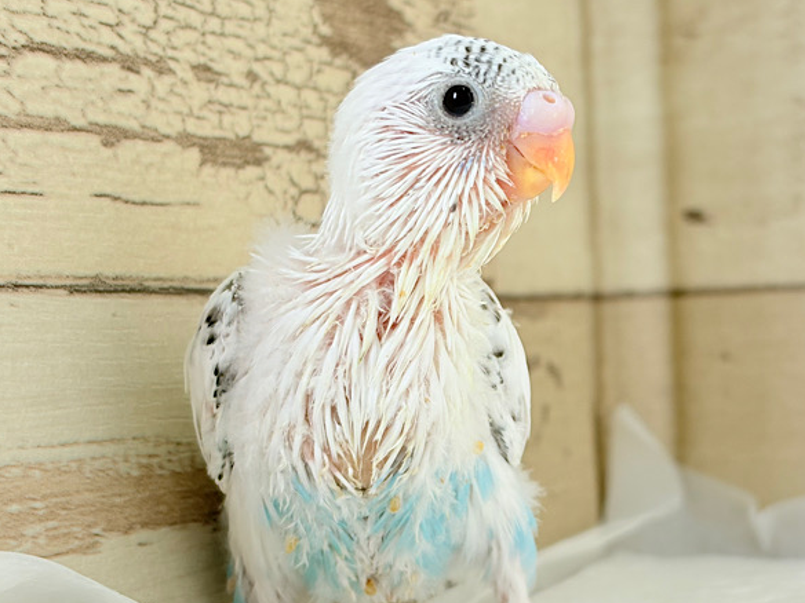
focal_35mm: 57
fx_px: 1326
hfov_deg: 33.8
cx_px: 434
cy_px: 322
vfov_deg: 25.7
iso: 50
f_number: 1.6
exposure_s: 1/117
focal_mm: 5.96
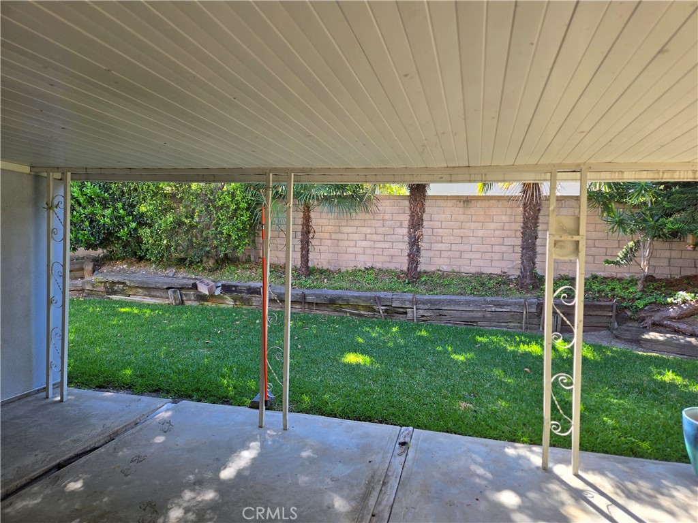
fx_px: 464
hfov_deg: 73.9
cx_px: 349
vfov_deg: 58.9
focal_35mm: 23
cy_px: 262
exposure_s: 1/123
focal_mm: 5.4
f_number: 1.8
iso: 25
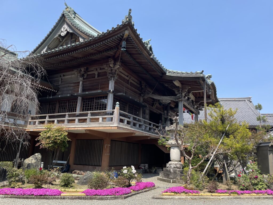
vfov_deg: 53.1
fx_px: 205
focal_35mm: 26
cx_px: 136
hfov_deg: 67.3
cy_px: 102
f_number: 1.6
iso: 32
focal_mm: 4.2
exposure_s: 1/2304
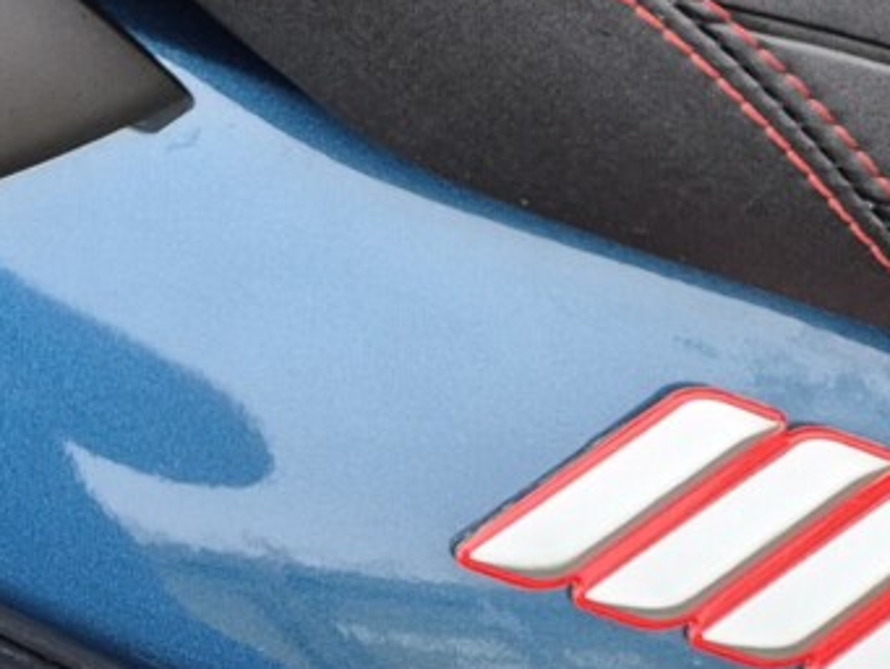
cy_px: -1267
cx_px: -530
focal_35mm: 135
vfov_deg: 9.1
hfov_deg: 13.6
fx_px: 3472
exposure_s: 1/100
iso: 125
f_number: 1.8
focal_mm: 5.4
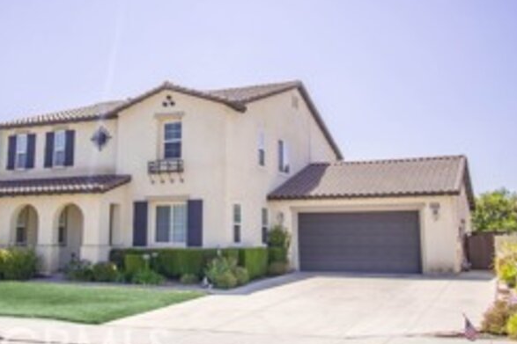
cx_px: 215
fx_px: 617
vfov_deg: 31.0
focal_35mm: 43
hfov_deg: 45.3
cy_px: 131
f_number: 5.6
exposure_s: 1/800
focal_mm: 20
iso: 100
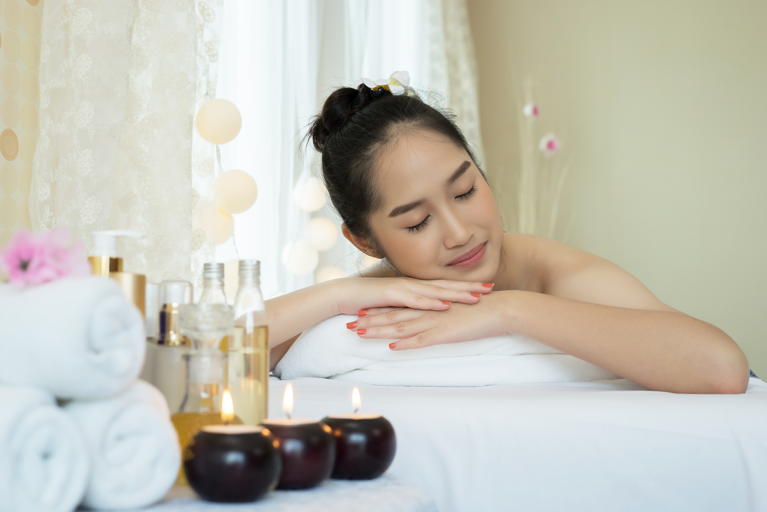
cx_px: 384
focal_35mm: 50
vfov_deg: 27.0
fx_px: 1065
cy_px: 256
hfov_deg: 39.6
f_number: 4.5
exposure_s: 1/100
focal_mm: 50
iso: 400
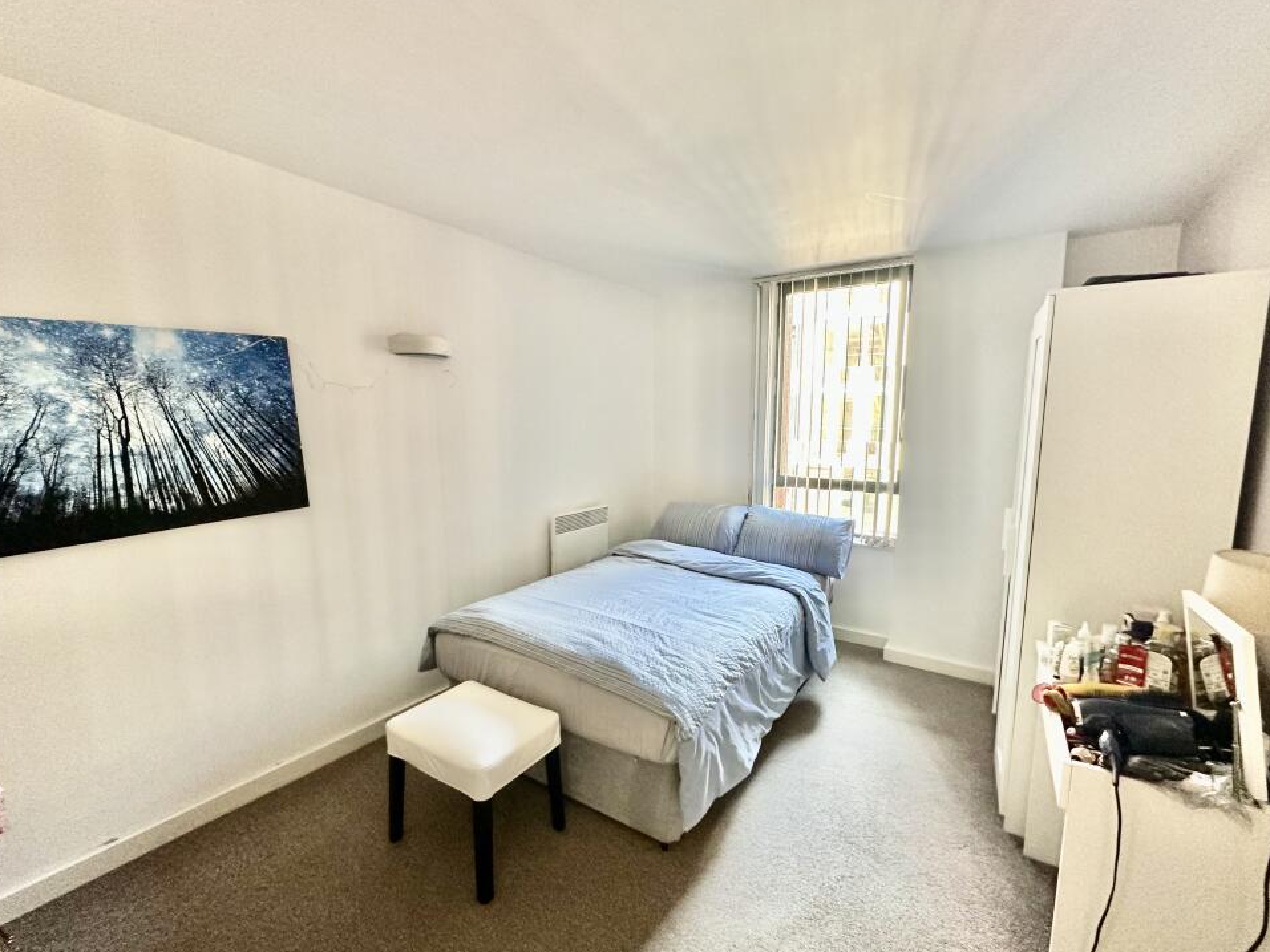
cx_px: 662
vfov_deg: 81.7
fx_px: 550
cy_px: 494
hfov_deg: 98.1
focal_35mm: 15
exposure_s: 1/63
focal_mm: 2.22
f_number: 2.2
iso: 320
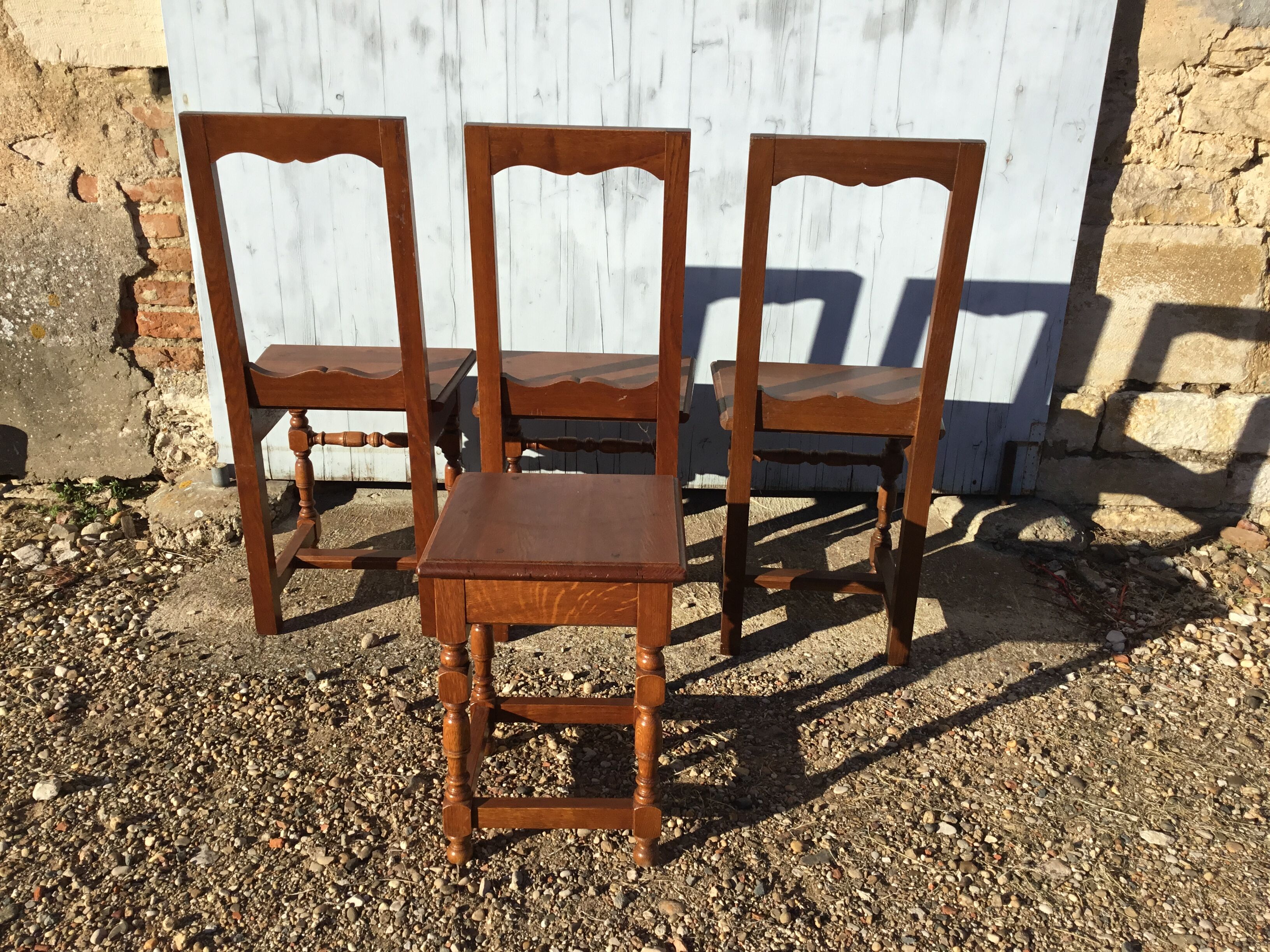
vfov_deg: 45.4
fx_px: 1137
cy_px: 476
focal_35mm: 31
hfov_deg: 58.4
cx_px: 635
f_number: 2.4
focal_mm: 3.3
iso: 25
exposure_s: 1/1456
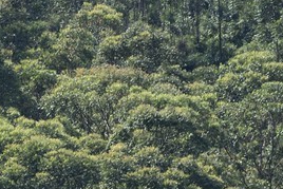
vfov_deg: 1.2
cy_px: 438
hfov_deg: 1.7
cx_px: -482
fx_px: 9375
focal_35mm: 1192
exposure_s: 1/250
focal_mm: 200
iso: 400
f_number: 11
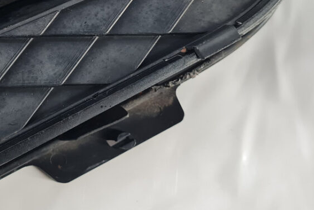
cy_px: -16
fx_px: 585
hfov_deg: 28.8
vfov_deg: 19.5
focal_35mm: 67
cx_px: 25
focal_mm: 5.4
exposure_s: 1/100
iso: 320
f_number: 1.8
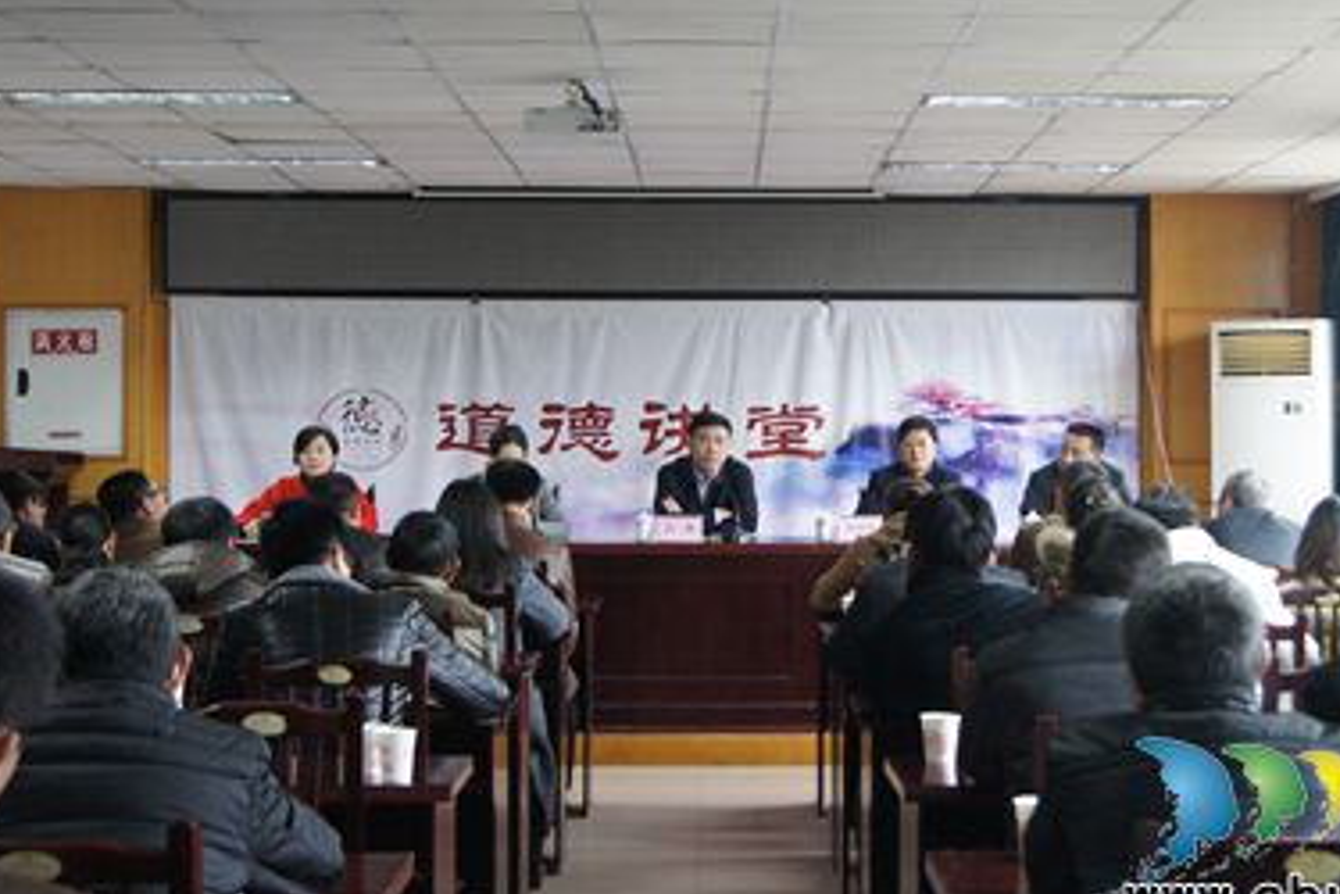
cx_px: 811
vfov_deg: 22.6
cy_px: 359
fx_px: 2233
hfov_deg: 33.3
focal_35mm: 60
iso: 1600
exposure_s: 1/40
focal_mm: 30
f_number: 4.5
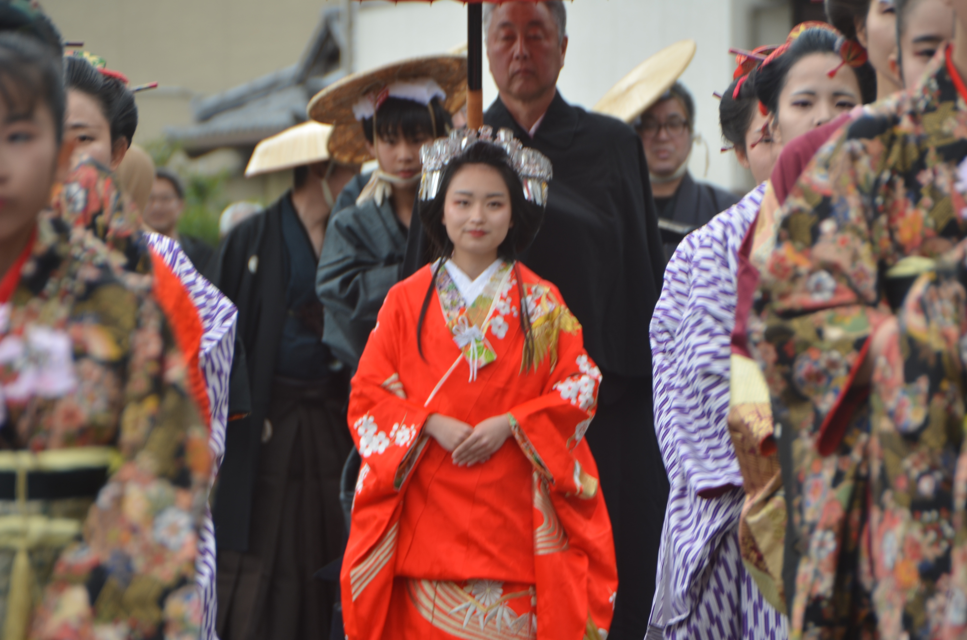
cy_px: 320
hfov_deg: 6.9
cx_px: 484
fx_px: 8042
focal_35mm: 300
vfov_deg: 4.6
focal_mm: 200
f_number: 5.6
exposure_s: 1/80
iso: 100
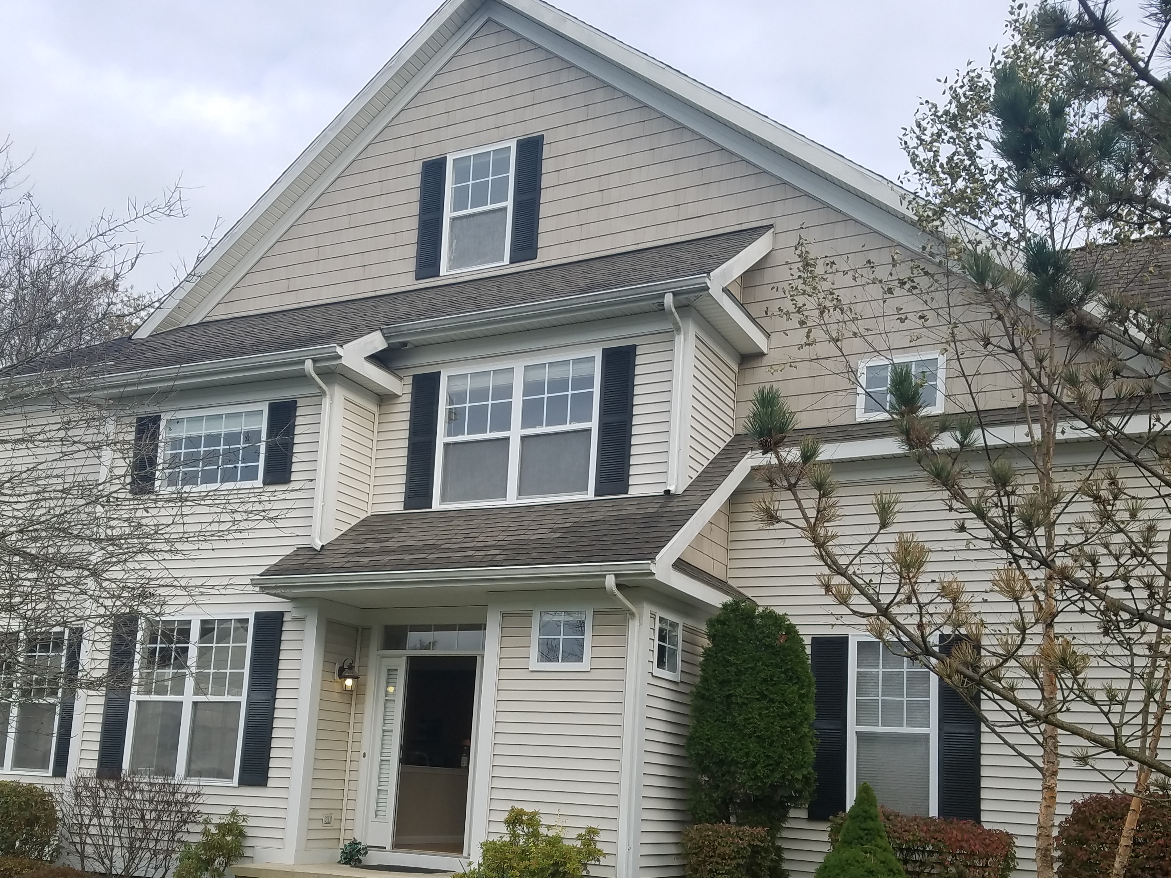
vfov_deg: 40.3
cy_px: 568
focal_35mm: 35
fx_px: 1184
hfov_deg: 52.6
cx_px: 572
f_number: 1.7
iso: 50
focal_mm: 4.2
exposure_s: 1/976
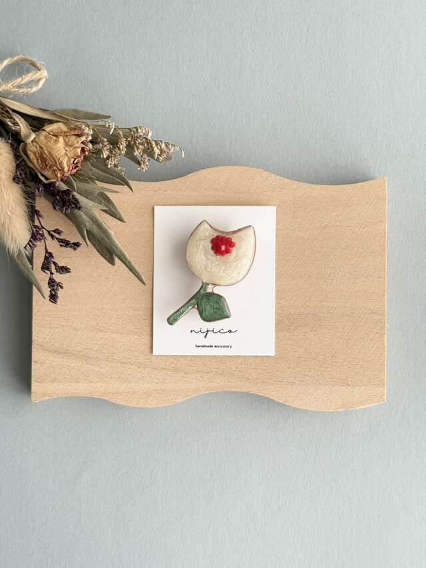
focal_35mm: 48
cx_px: 213
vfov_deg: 39.7
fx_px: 787
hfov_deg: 30.3
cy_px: 284
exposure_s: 1/60
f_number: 1.78
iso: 200
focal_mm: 6.76
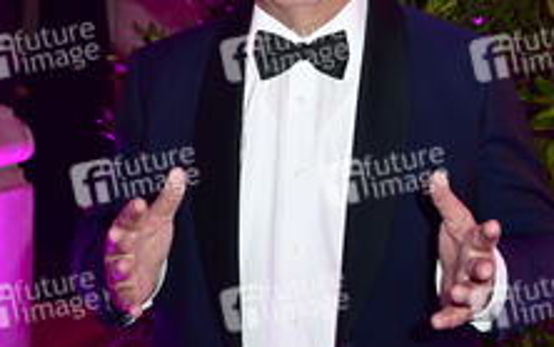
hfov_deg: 31.9
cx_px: 318
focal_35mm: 64
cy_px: 115
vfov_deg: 20.3
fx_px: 967
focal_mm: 31
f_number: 5.6
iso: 2000
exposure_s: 1/100
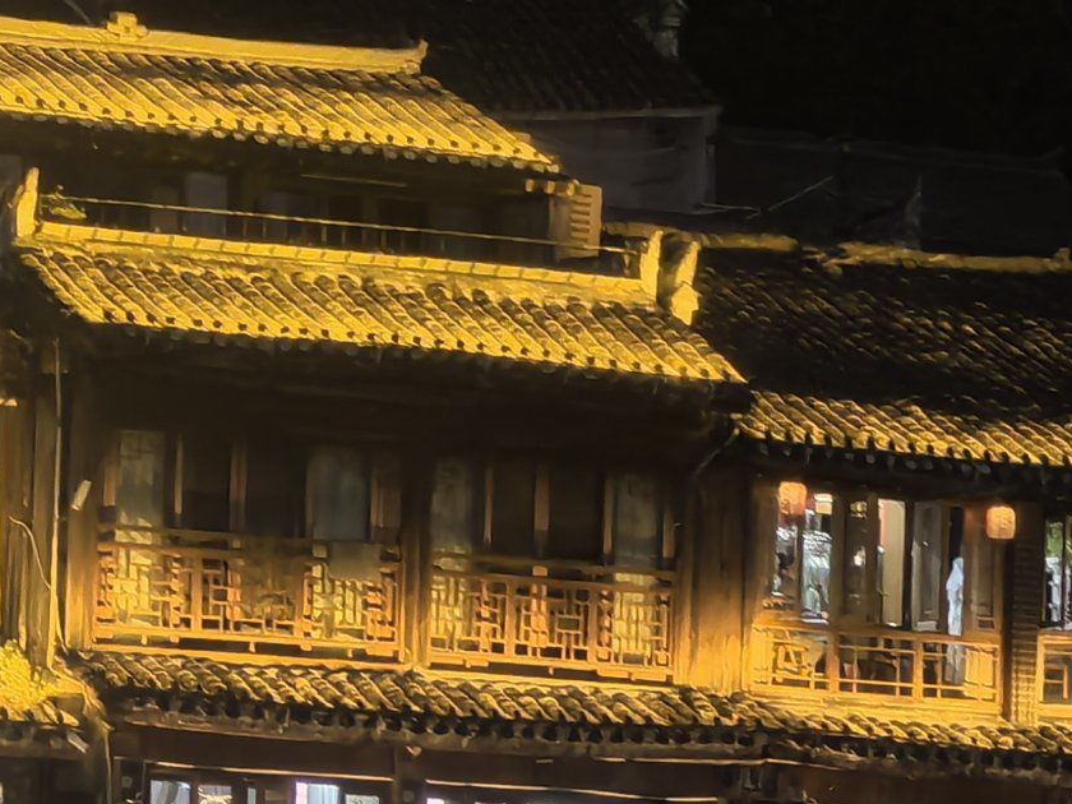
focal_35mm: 309
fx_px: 9569
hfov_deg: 6.4
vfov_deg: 4.8
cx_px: 1226
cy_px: 1092
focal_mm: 14.6
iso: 640
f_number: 3
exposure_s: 1/25
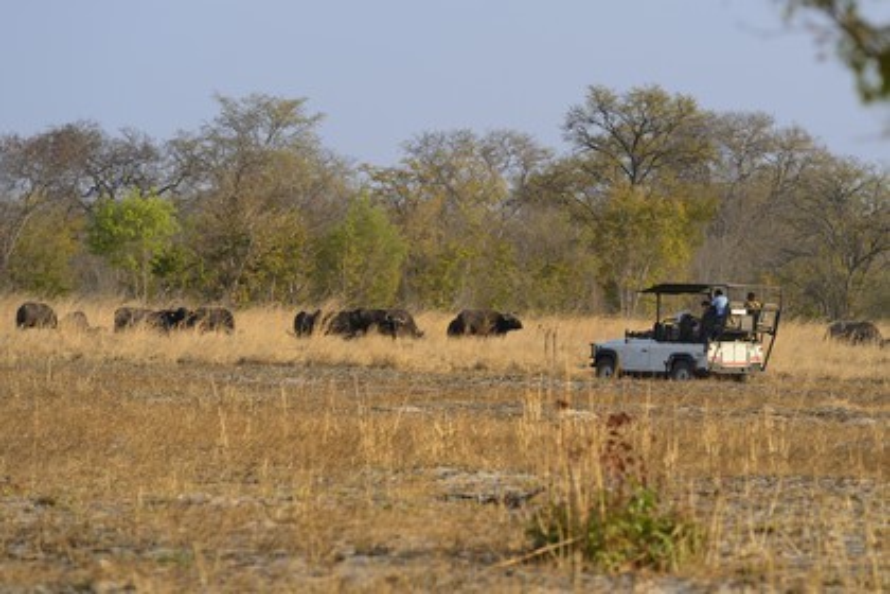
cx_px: 445
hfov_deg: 7.6
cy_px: 297
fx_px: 6674
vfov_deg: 5.1
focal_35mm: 270
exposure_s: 1/640
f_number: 7.1
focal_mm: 270
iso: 400
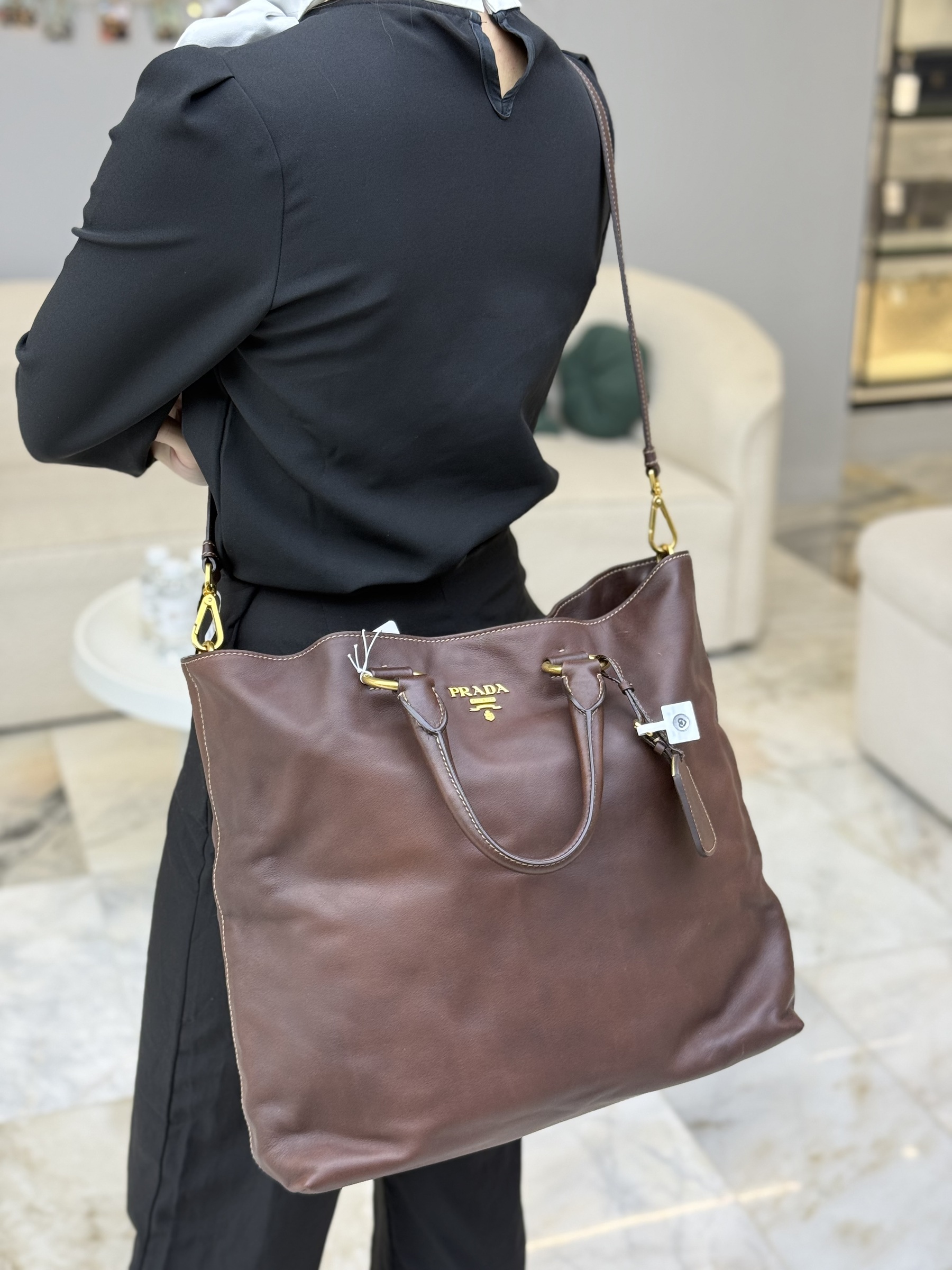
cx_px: 476
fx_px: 1760
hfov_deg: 30.3
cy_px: 635
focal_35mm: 48
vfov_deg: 39.7
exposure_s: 1/100
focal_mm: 6.76
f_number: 1.78
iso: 50
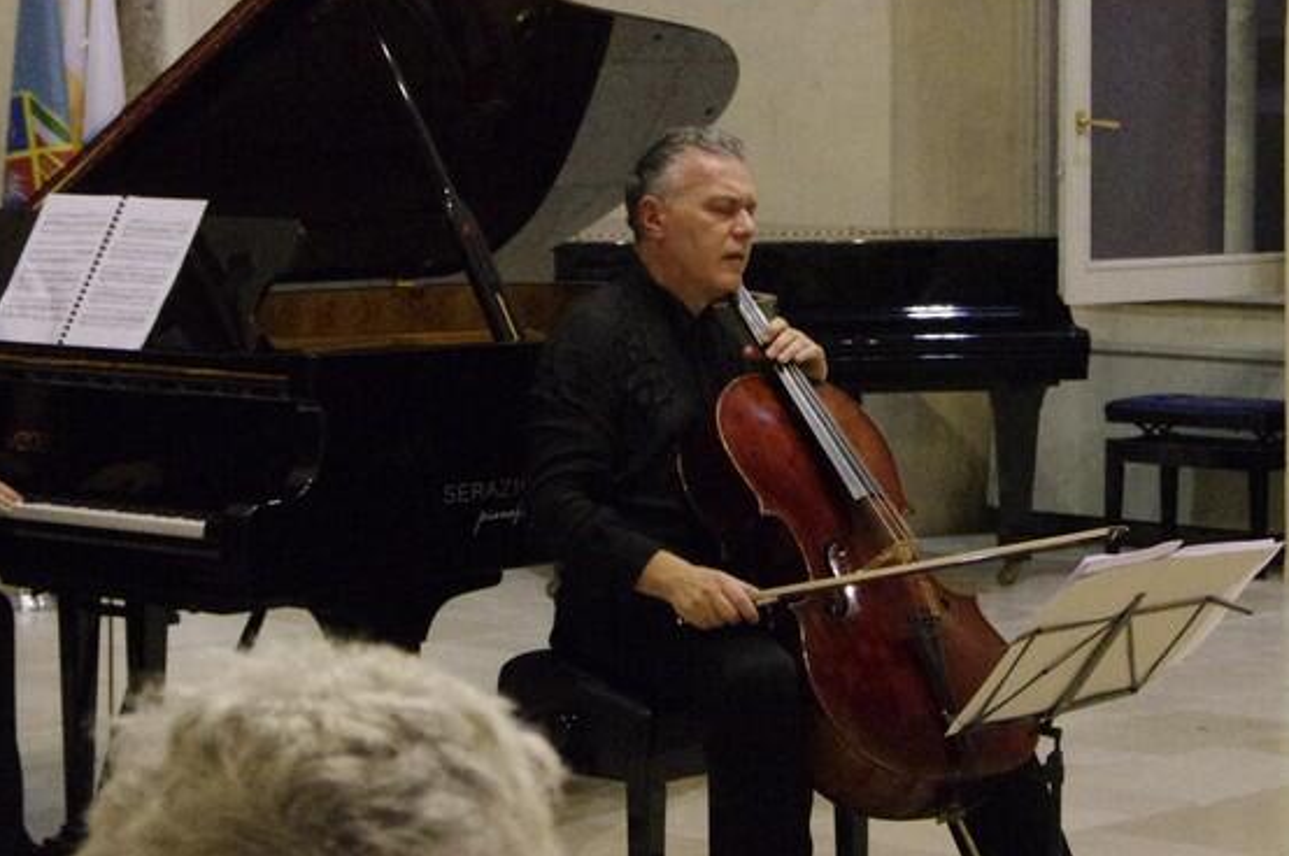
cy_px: 228
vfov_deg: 11.7
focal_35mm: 117
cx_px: 665
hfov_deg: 17.5
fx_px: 4184
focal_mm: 36
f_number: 6.3
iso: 6400
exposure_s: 1/100
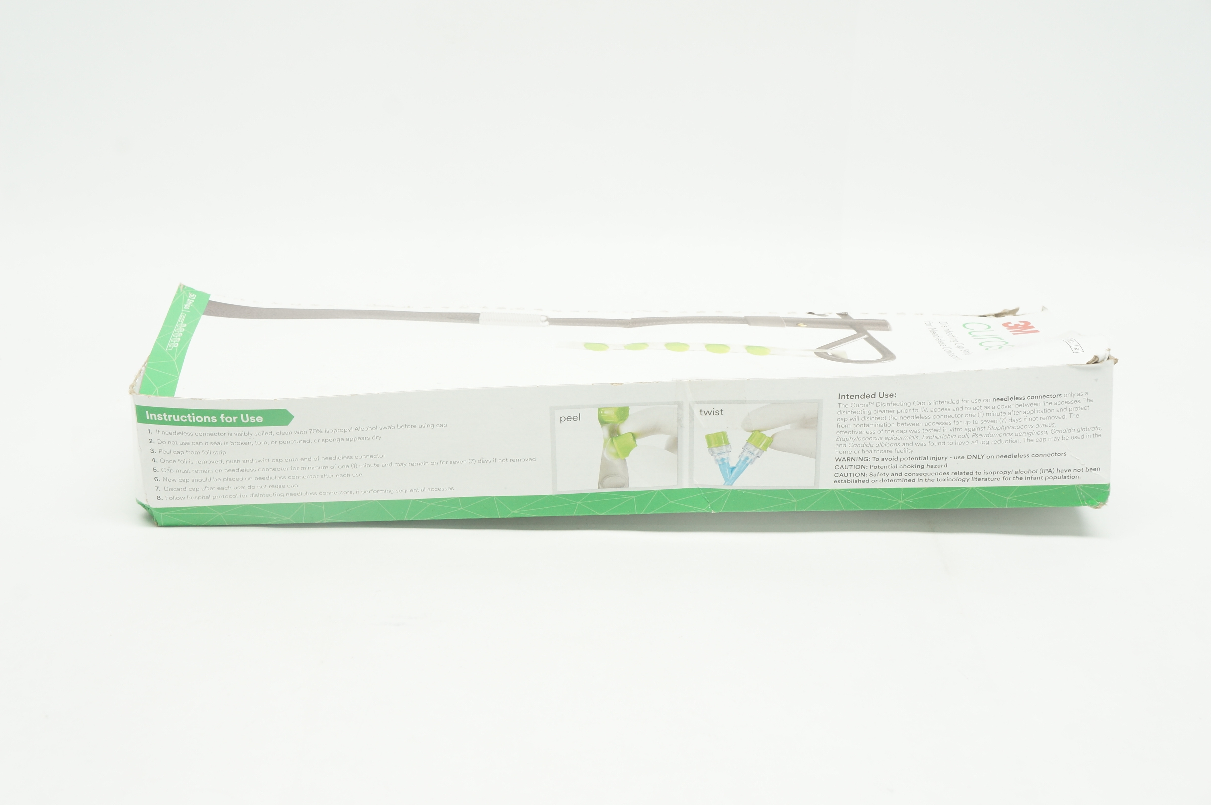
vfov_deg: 25.0
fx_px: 1815
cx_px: 606
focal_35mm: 54
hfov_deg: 36.9
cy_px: 402
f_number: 10
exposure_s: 1/15
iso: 400
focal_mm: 36
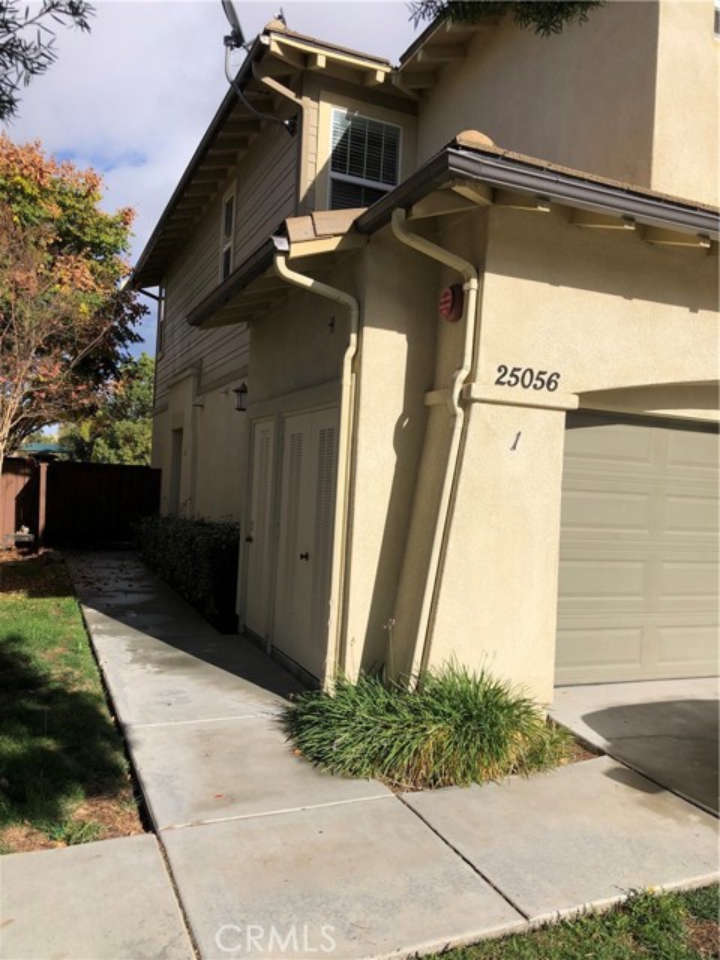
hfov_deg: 49.7
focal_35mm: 28
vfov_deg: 63.4
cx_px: 360
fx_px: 777
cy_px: 480
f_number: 1.8
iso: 20
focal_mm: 3.99
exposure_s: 1/3205
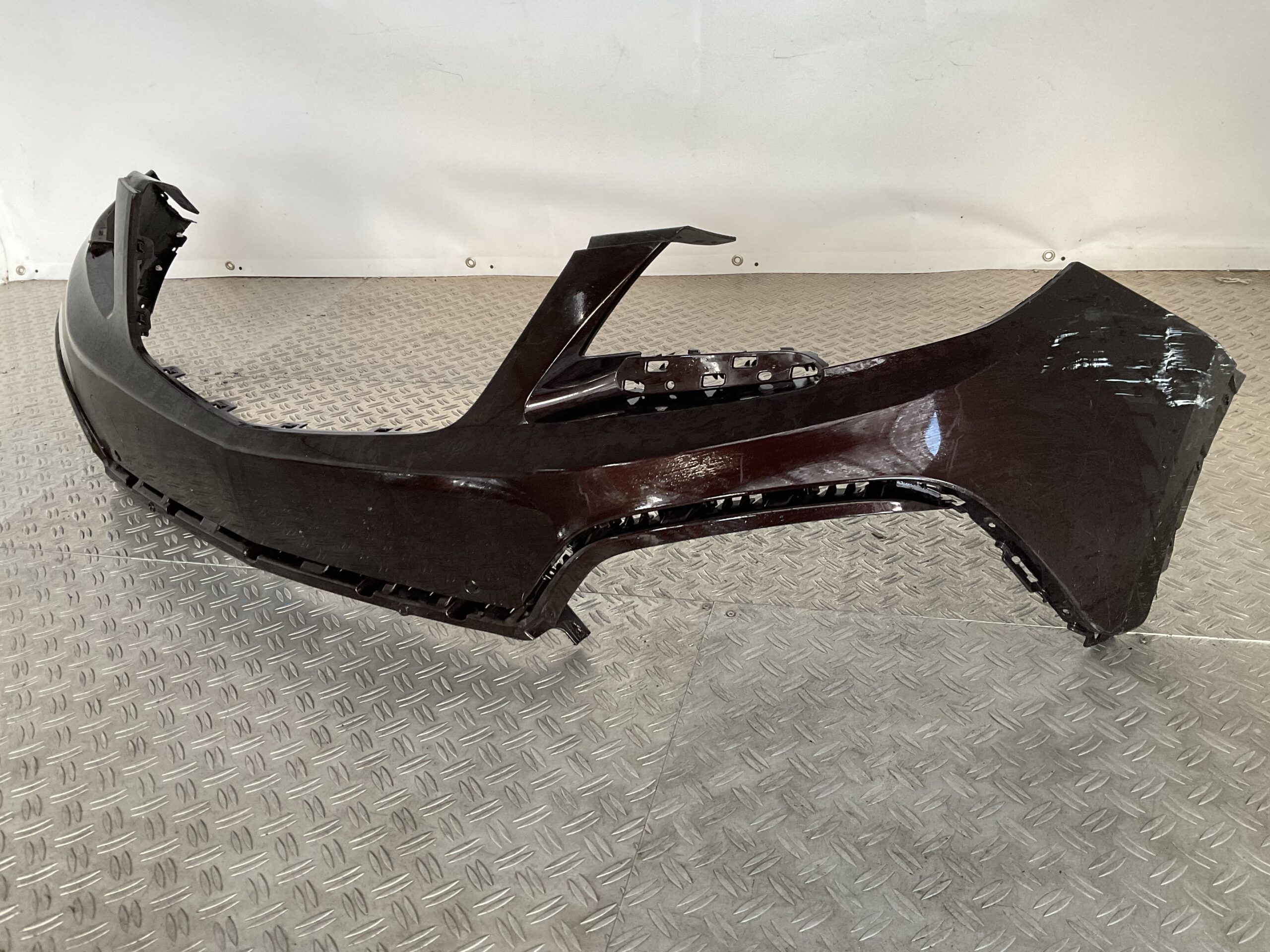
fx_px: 1064
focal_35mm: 29
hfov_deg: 61.7
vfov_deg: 48.2
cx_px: 635
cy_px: 476
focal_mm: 3
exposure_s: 1/100
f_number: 1.8
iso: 64
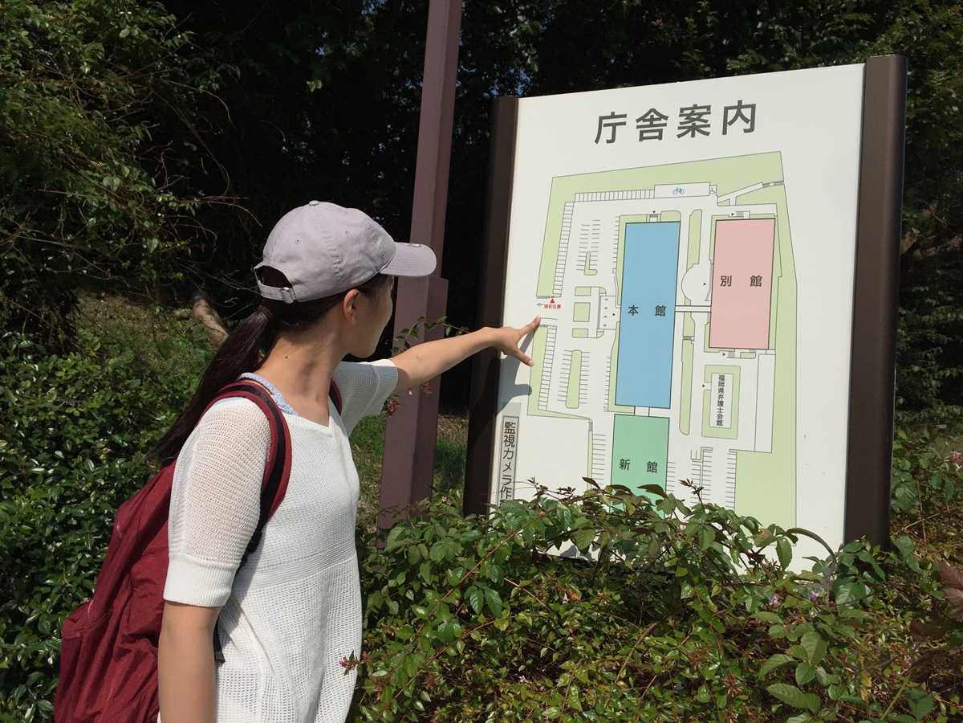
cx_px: 482
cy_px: 362
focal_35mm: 29
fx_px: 807
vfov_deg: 48.2
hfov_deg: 61.7
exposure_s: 1/9901
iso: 32
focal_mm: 4.15
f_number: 2.2
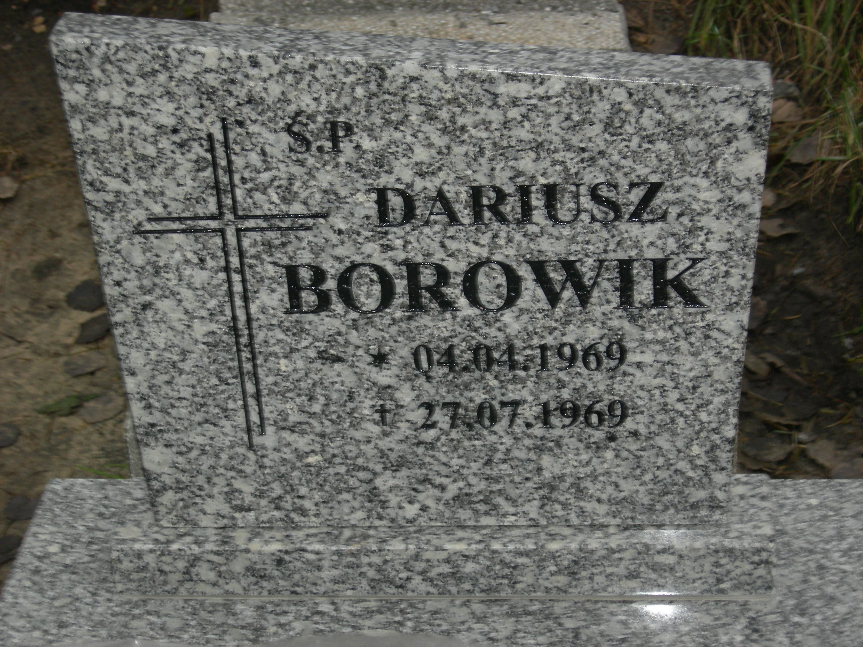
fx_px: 2119
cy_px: 324
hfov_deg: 23.0
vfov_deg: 17.4
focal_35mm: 85
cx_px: 432
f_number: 4.1
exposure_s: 1/60.1
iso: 64
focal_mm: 17.7
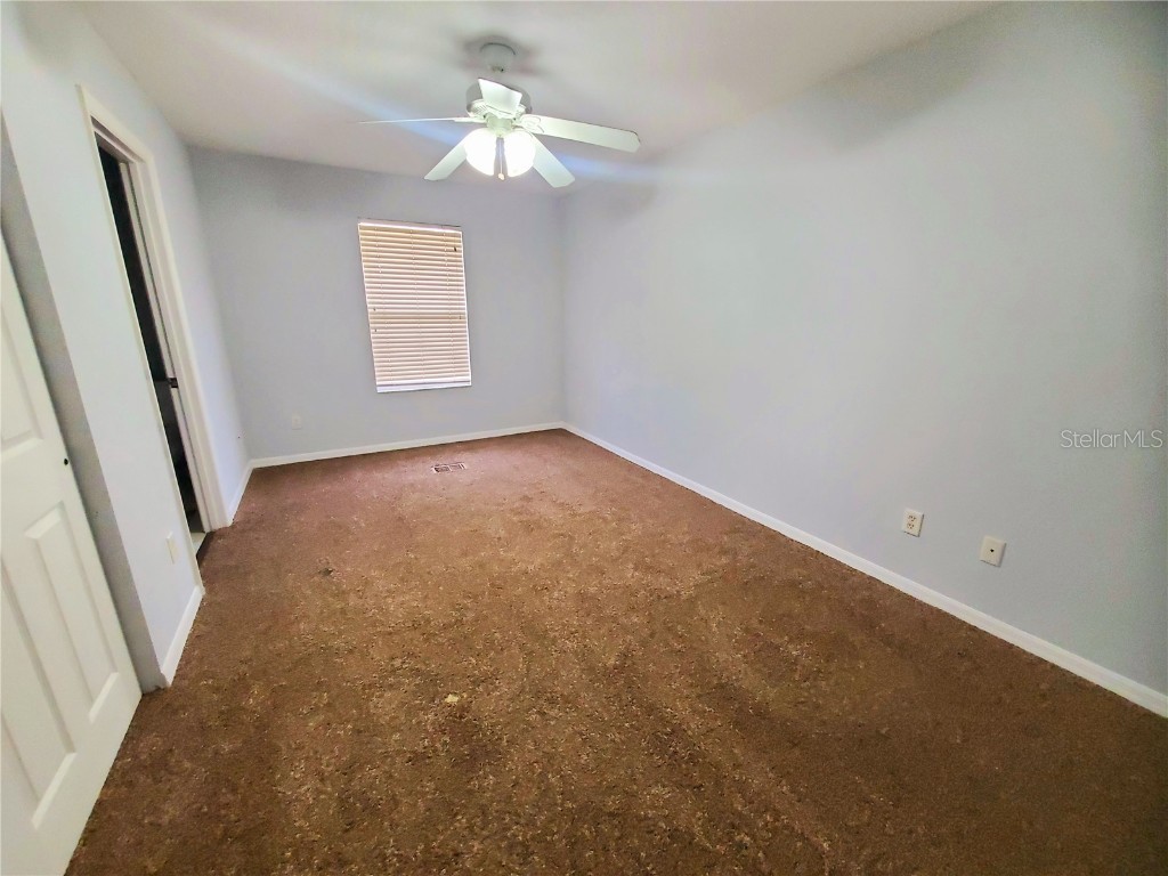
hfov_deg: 106.2
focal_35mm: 13
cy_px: 438
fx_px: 439
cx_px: 584
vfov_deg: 89.9
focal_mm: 1.8
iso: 500
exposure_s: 1/59.2
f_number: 2.2
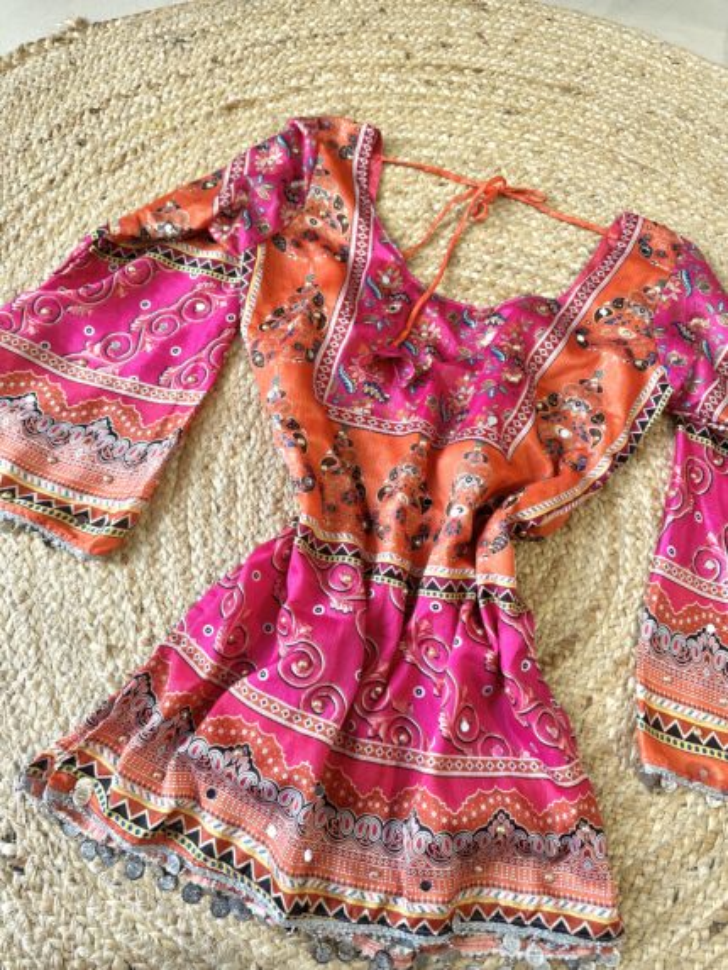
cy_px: 485
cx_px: 364
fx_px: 673
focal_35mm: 24
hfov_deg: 56.8
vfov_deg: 71.6
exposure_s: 1/121
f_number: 1.78
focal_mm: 6.86
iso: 125
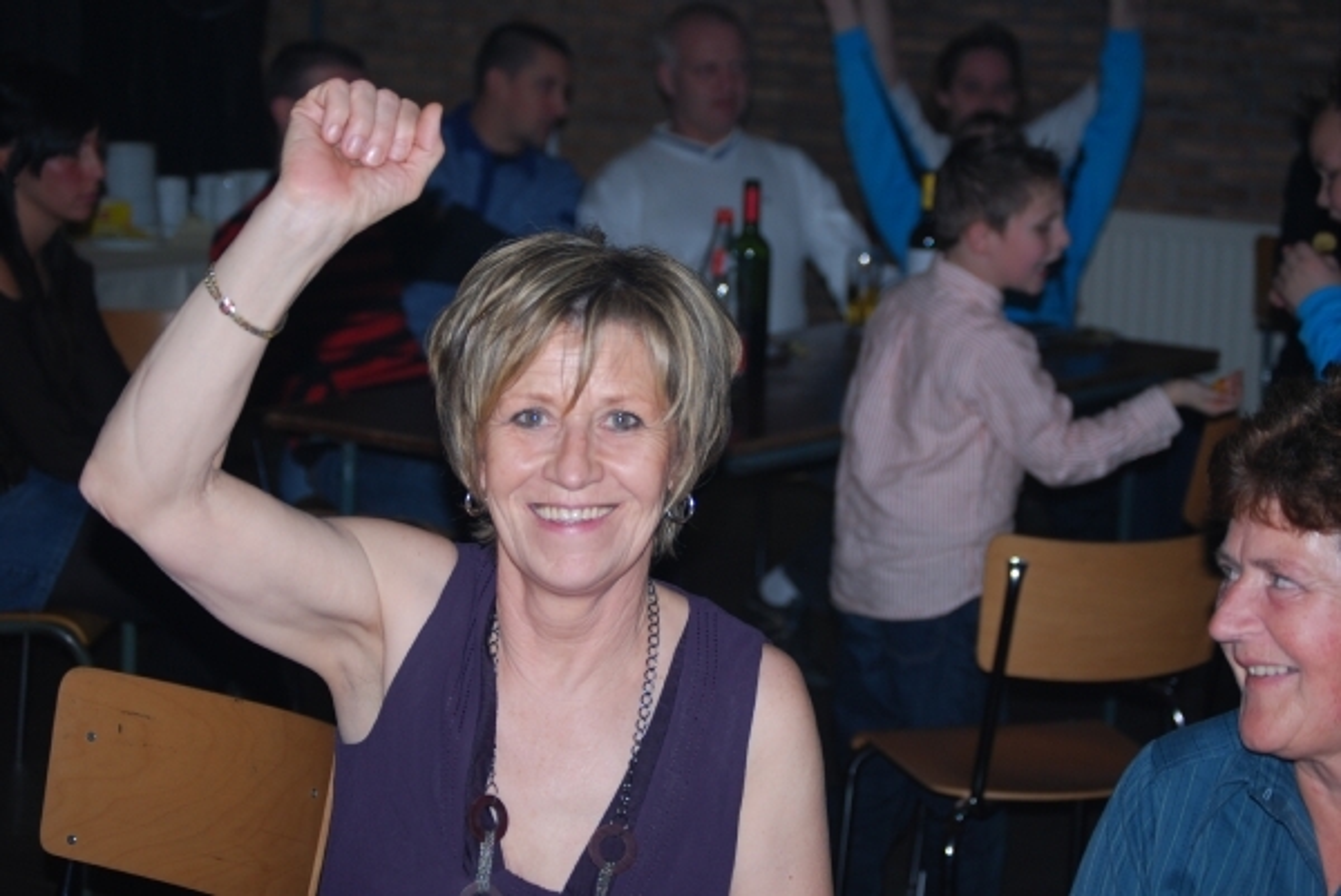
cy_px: 448
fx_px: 3075
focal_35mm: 82
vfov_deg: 16.6
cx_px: 670
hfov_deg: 24.6
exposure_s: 1/60
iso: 200
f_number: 4
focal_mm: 55
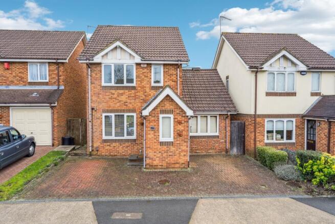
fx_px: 215
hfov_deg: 75.8
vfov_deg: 54.9
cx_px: 168
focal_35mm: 23
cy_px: 112
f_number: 8
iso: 400
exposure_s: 1/100
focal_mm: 23.1
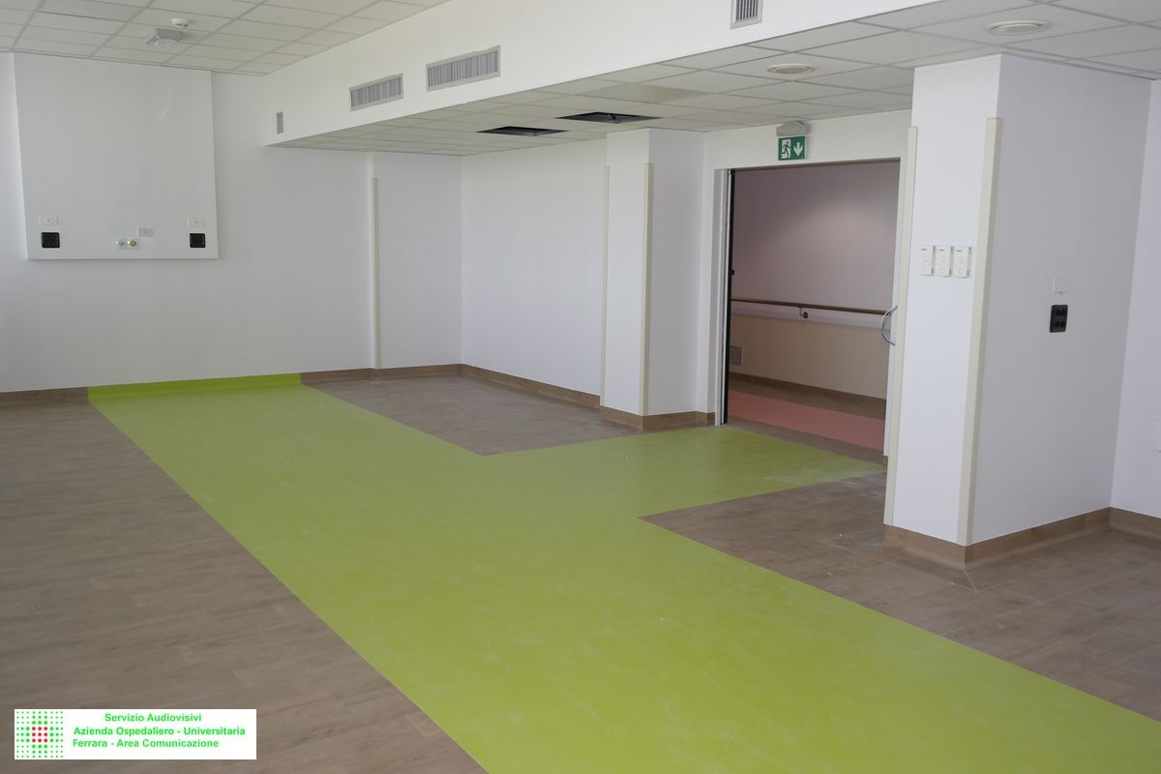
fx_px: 967
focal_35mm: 30
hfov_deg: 61.9
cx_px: 580
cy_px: 387
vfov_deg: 43.6
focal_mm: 20
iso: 200
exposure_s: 1/125
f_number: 3.5
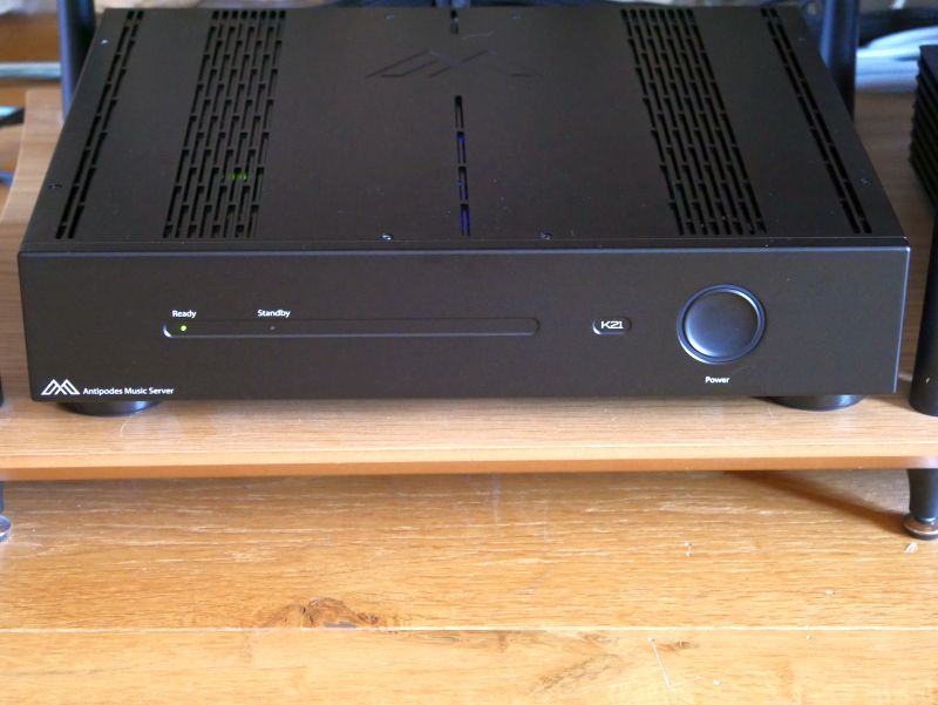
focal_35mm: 80
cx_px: 469
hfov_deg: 24.4
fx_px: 2169
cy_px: 352
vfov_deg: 18.5
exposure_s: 1/10
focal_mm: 40
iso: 3200
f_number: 4.7
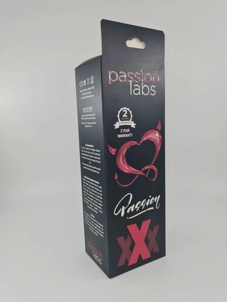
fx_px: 227
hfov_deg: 53.0
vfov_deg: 67.3
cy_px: 153
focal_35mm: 26
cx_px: 115
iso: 50
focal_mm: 7
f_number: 1.8
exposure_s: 1/215
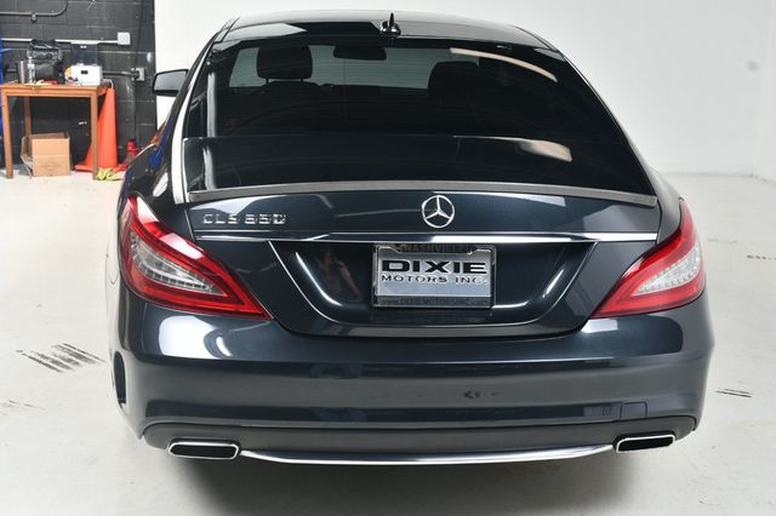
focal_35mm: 48
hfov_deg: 41.1
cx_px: 388
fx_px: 1034
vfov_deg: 28.0
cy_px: 258
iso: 100
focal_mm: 32
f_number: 9
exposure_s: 1/160
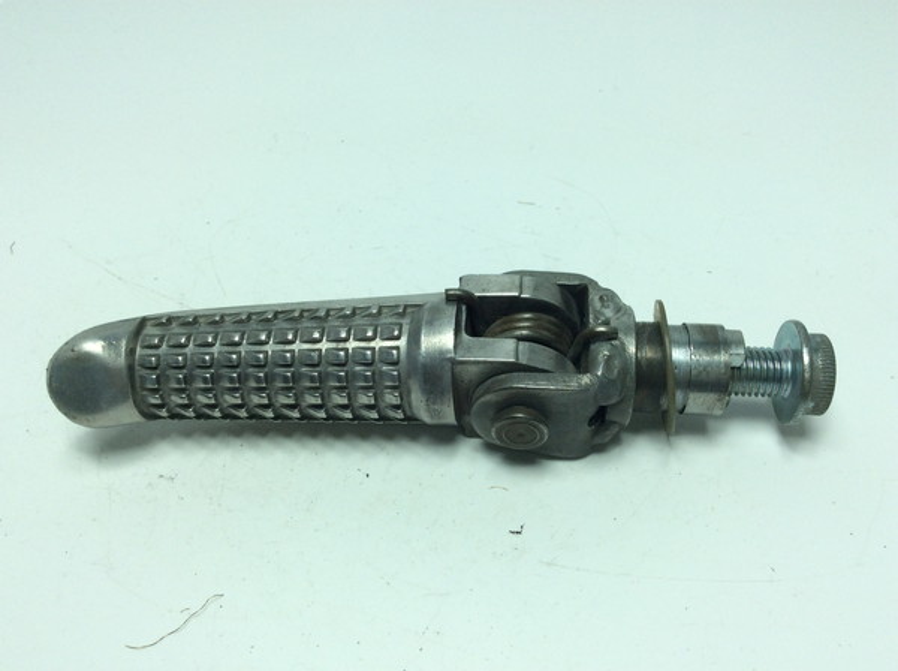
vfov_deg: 44.0
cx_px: 449
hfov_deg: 56.9
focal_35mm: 32
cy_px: 336
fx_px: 829
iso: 32
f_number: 2.4
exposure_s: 1/561
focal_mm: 3.3
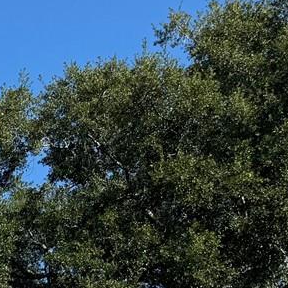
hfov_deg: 12.7
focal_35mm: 118
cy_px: 511
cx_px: -313
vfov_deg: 13.4
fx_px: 1111
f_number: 1.78
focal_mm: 6.76
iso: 80
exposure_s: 1/4405
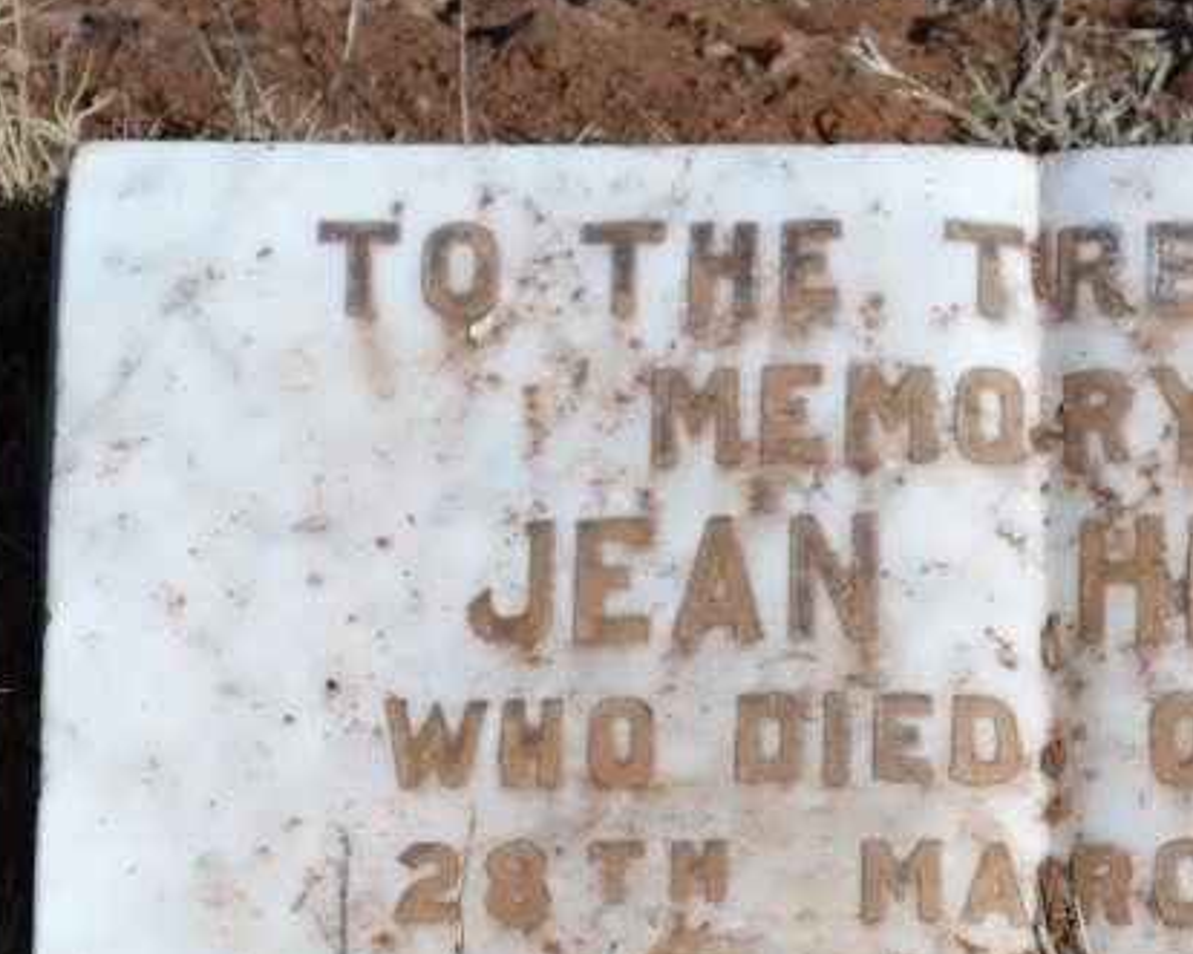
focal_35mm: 224
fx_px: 7920
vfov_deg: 6.9
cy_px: 672
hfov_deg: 8.6
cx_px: 1132
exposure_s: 1/160
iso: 100
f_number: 6.3
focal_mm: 55
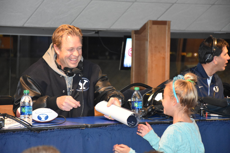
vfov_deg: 9.6
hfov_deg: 14.4
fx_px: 910
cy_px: 76
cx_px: 115
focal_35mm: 142
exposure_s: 1/60
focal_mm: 95
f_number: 5.3
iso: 5600
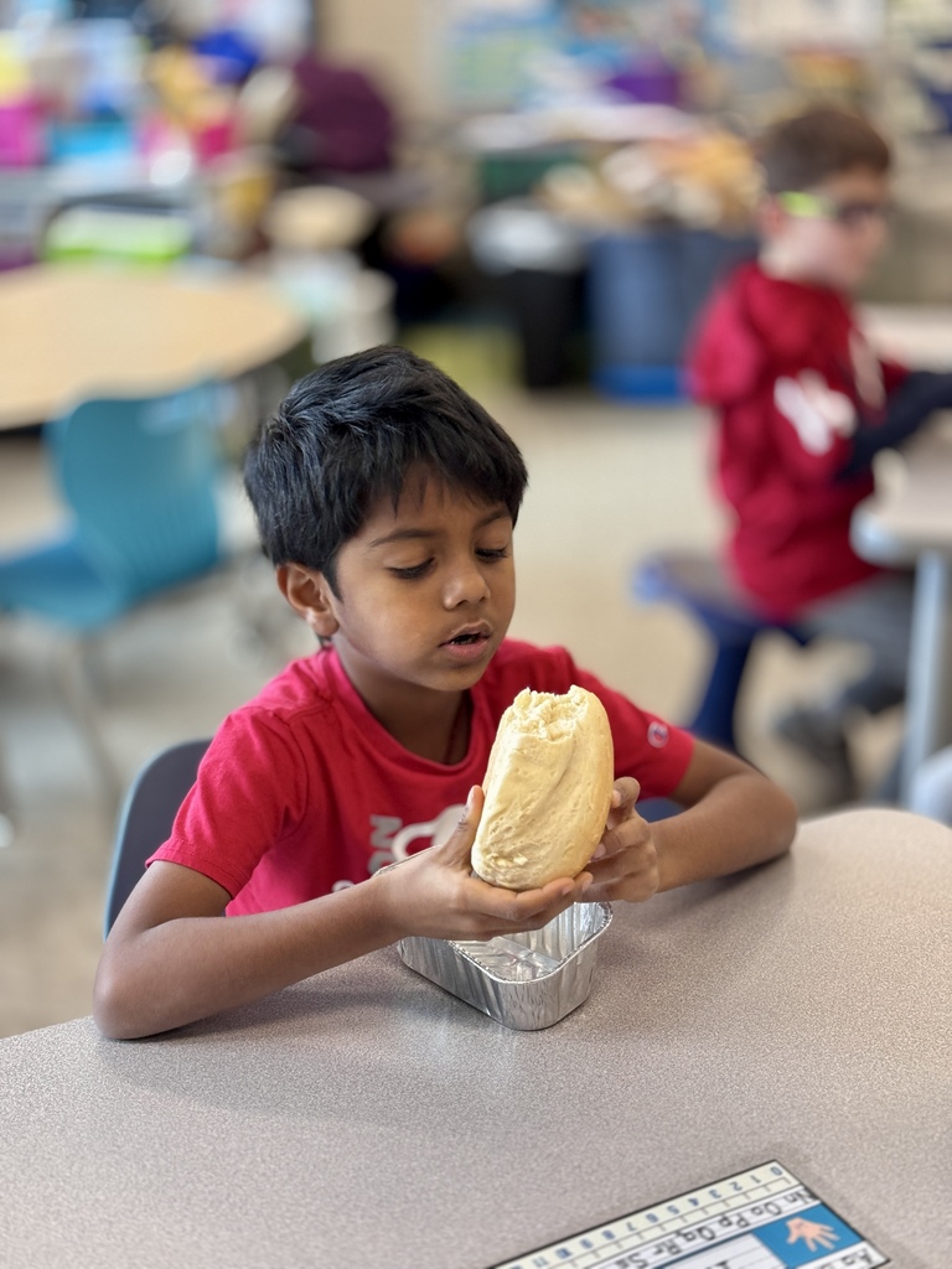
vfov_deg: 39.7
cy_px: 634
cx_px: 476
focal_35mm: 48
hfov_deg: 30.3
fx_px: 1760
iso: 250
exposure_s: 1/60
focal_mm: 6.76
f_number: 1.78
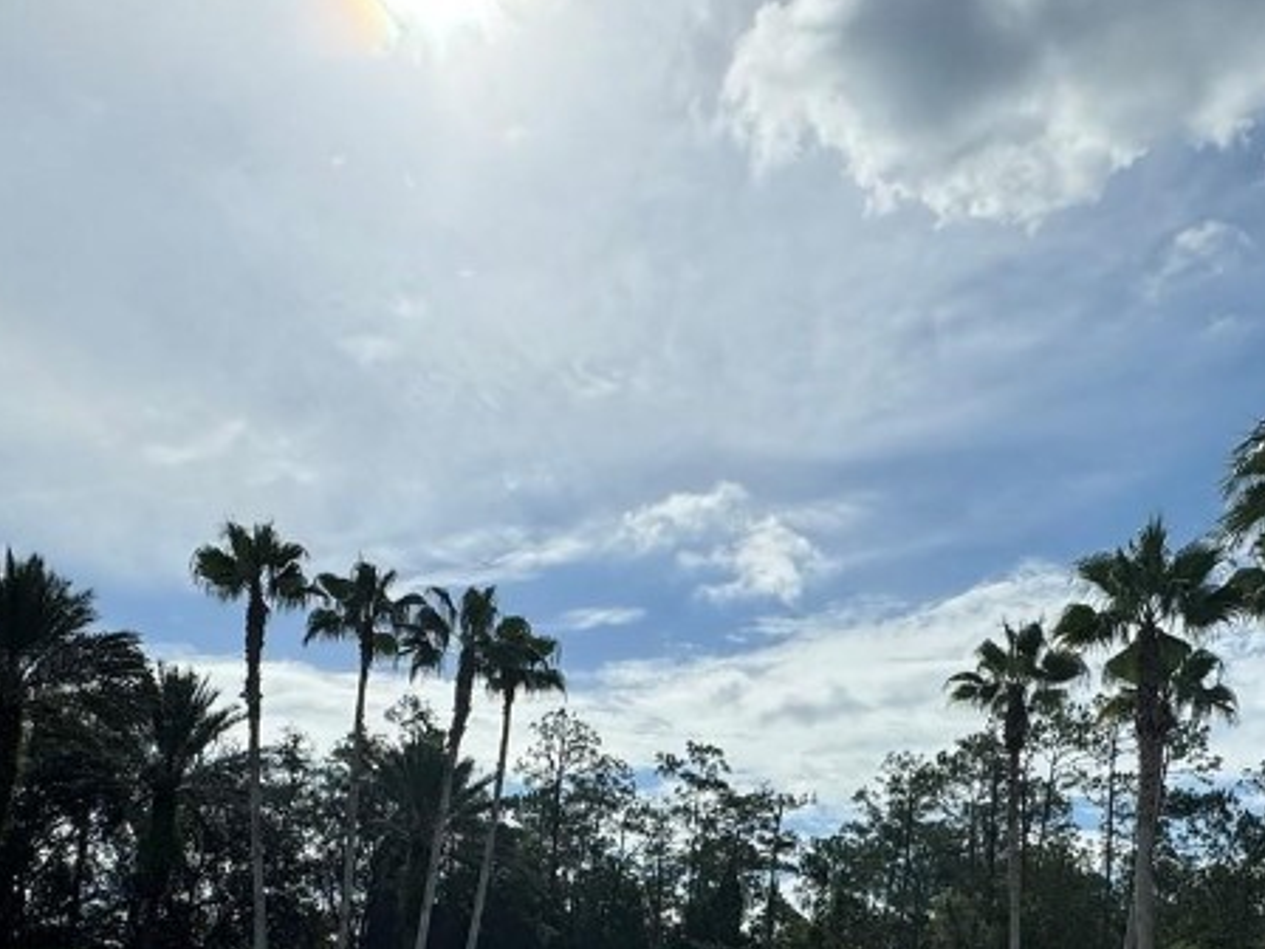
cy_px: 977
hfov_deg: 56.8
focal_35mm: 32
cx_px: 658
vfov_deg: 38.5
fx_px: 1169
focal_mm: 2.22
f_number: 2.2
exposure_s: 1/3717
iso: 50
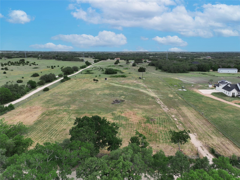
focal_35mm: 24
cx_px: 120
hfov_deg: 71.6
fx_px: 166
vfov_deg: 56.8
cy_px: 90
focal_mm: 12.29
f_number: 2.8
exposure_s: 1/1600
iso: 140
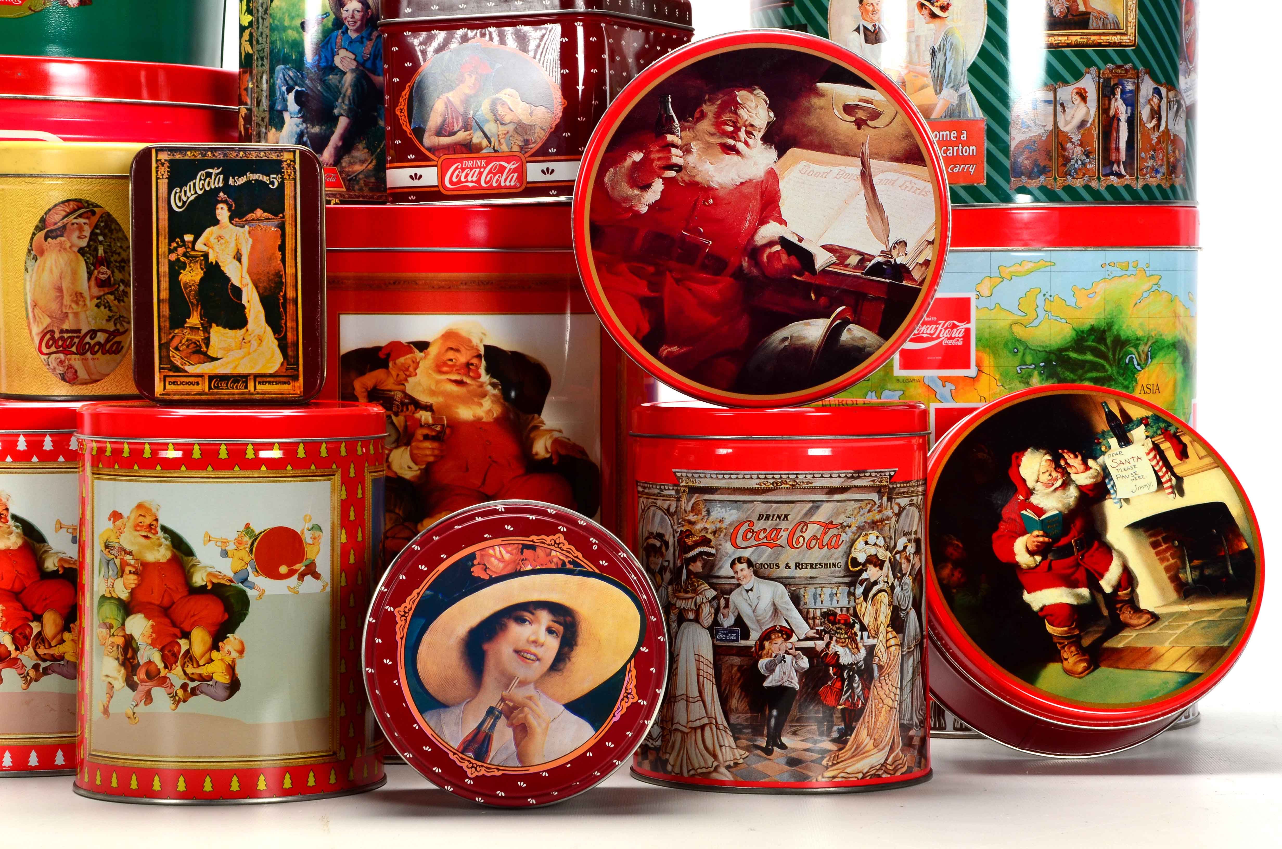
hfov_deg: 19.5
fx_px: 3731
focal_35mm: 105
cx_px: 641
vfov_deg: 13.0
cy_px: 424
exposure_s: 1/160
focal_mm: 70
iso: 200
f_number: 16
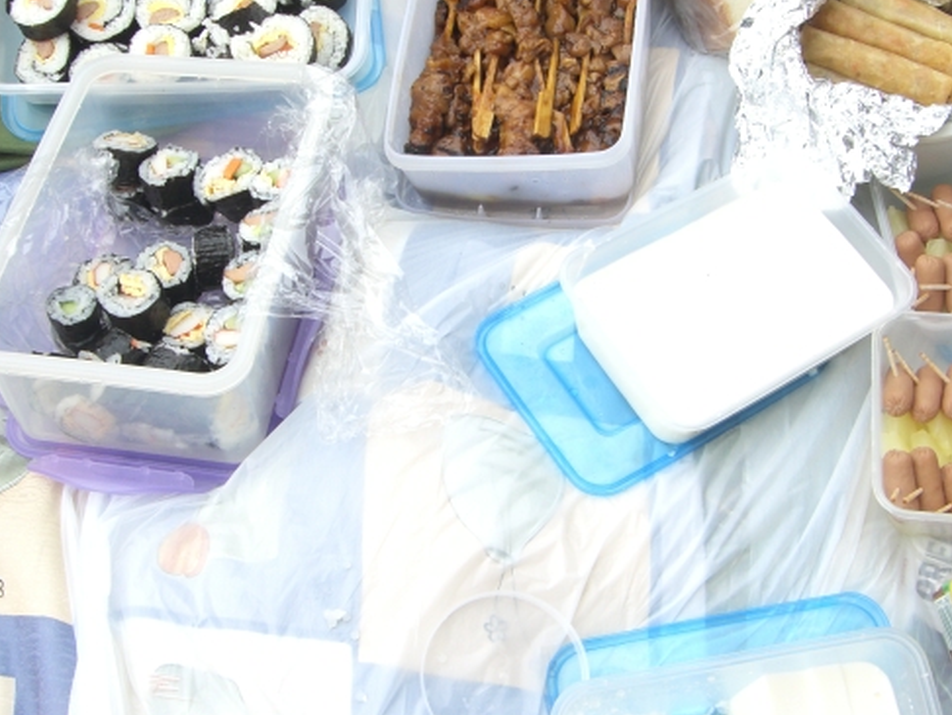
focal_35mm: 50
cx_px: 515
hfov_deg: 38.1
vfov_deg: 29.1
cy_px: 282
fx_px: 1376
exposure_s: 1/200
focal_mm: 6.2
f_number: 4.3
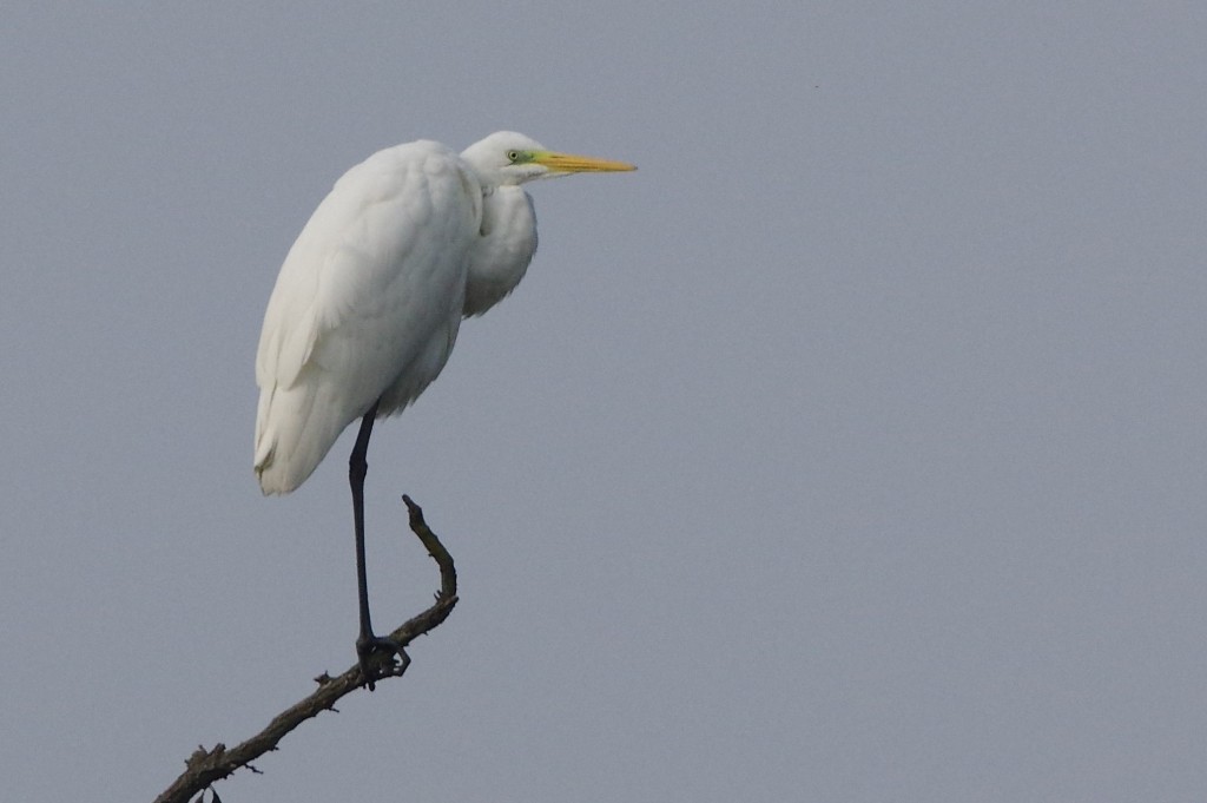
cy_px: 402
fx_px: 22612
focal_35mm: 675
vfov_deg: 2.0
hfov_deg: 3.1
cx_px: 604
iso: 800
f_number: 9.5
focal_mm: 450
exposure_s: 1/3000
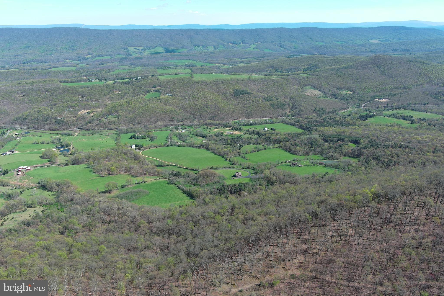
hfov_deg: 63.7
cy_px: 148
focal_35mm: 29
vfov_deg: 45.0
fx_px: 358
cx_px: 222
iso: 100
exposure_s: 1/761
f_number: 2.8
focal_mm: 10.57
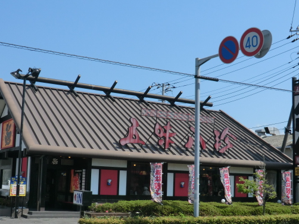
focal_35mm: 51
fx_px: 440
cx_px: 146
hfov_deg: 37.5
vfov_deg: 28.5
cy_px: 135
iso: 80
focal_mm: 7.1
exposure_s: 1/1000
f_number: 3.8
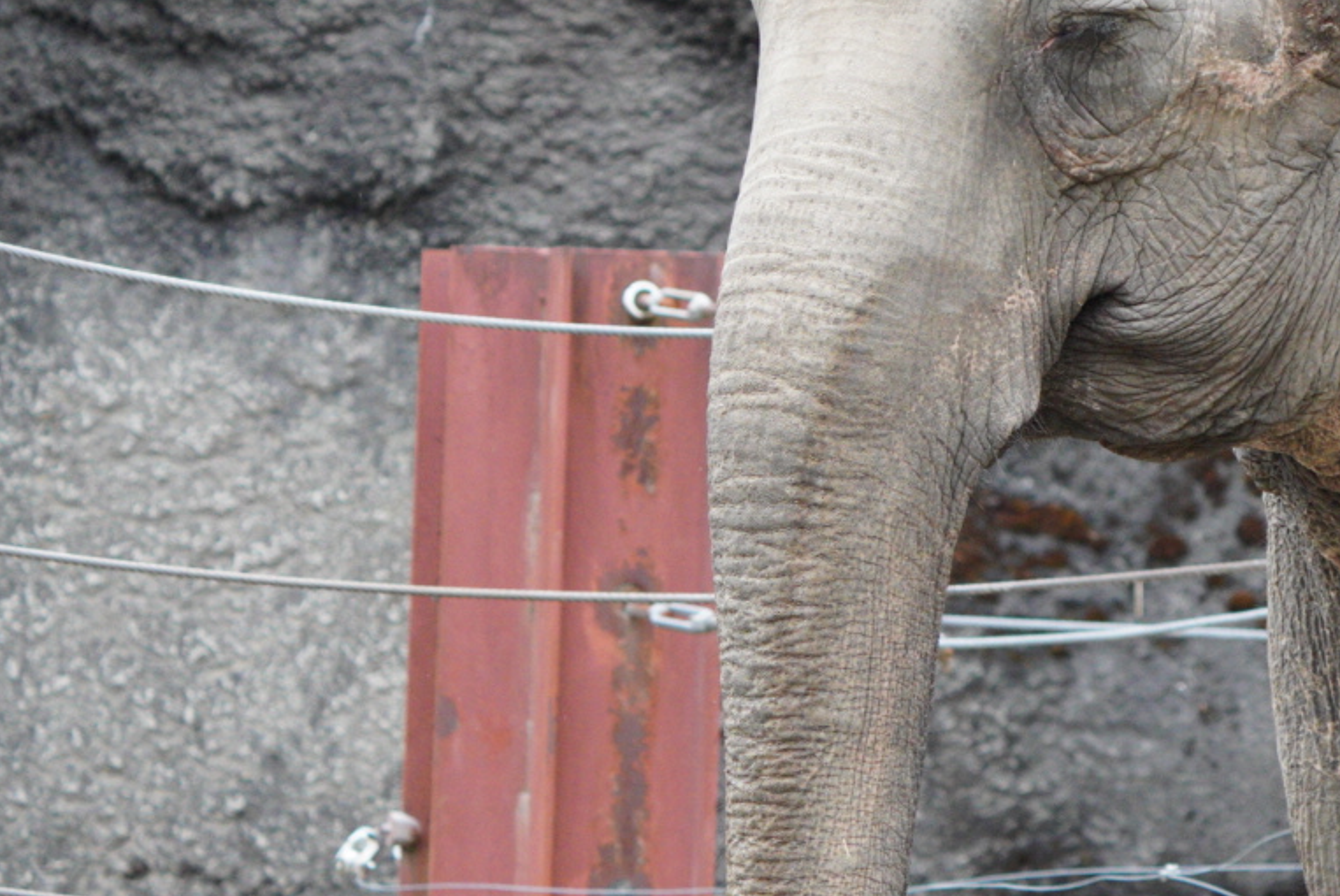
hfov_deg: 3.2
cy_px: 184
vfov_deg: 2.2
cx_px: 1152
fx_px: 23653
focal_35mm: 635
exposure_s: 1/640
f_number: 5.6
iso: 1600
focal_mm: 200
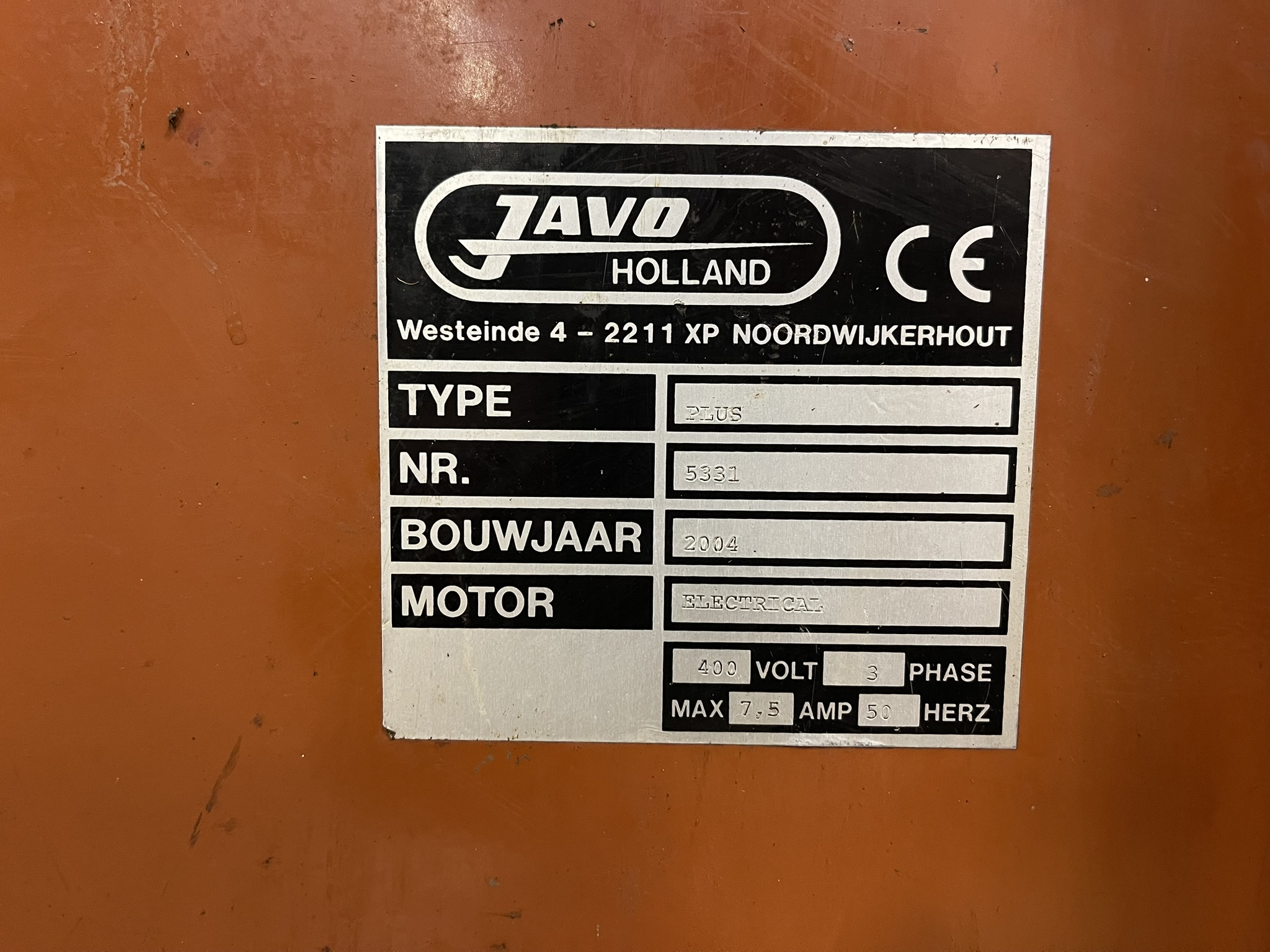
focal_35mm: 25
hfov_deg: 69.4
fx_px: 917
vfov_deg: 54.9
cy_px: 476
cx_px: 635
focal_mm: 5.1
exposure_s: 1/33
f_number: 1.6
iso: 400
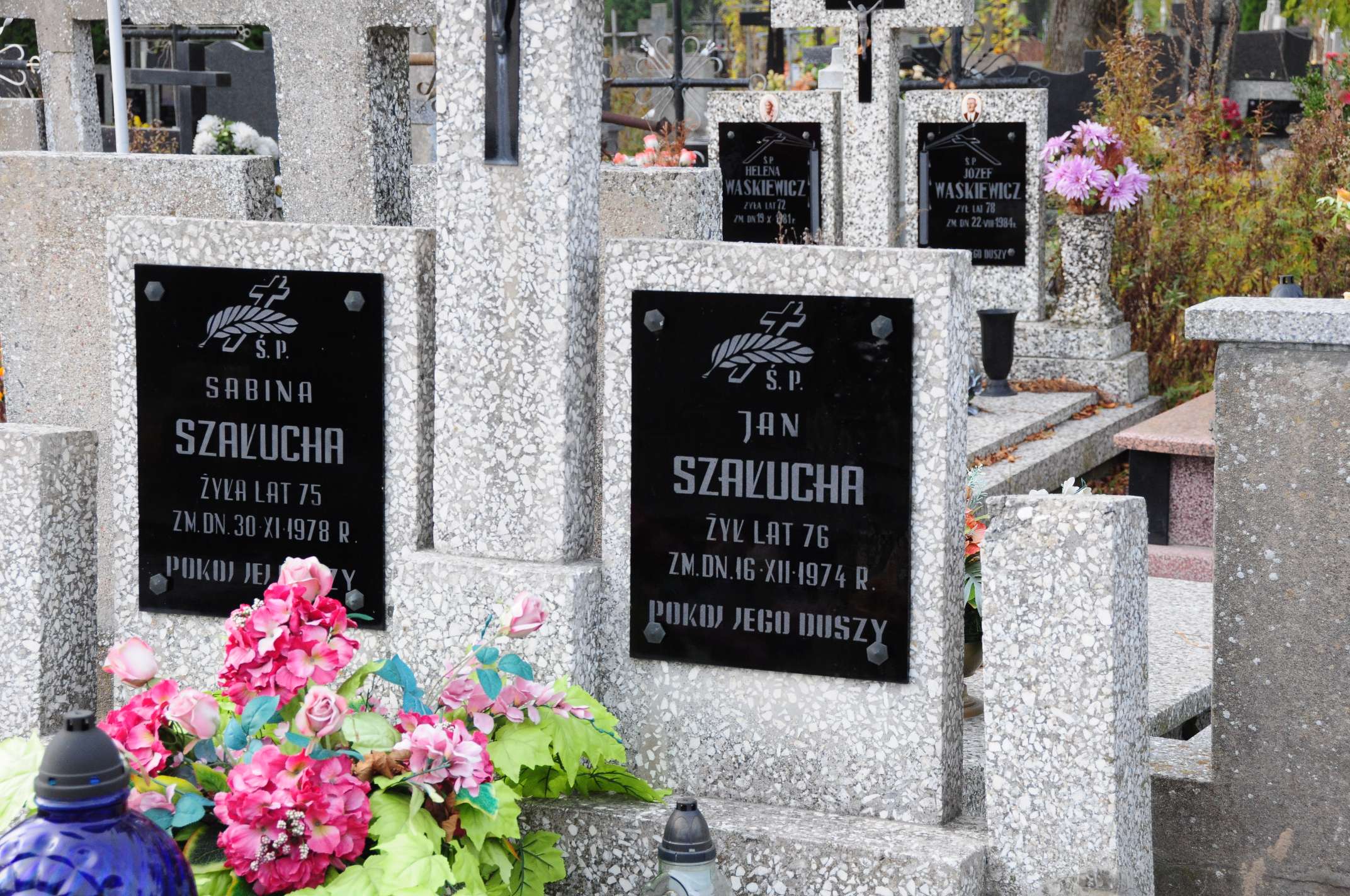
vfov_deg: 17.4
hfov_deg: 26.0
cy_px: 448
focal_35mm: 78
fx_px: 2921
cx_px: 675
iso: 500
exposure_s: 1/400
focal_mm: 52
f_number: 7.1
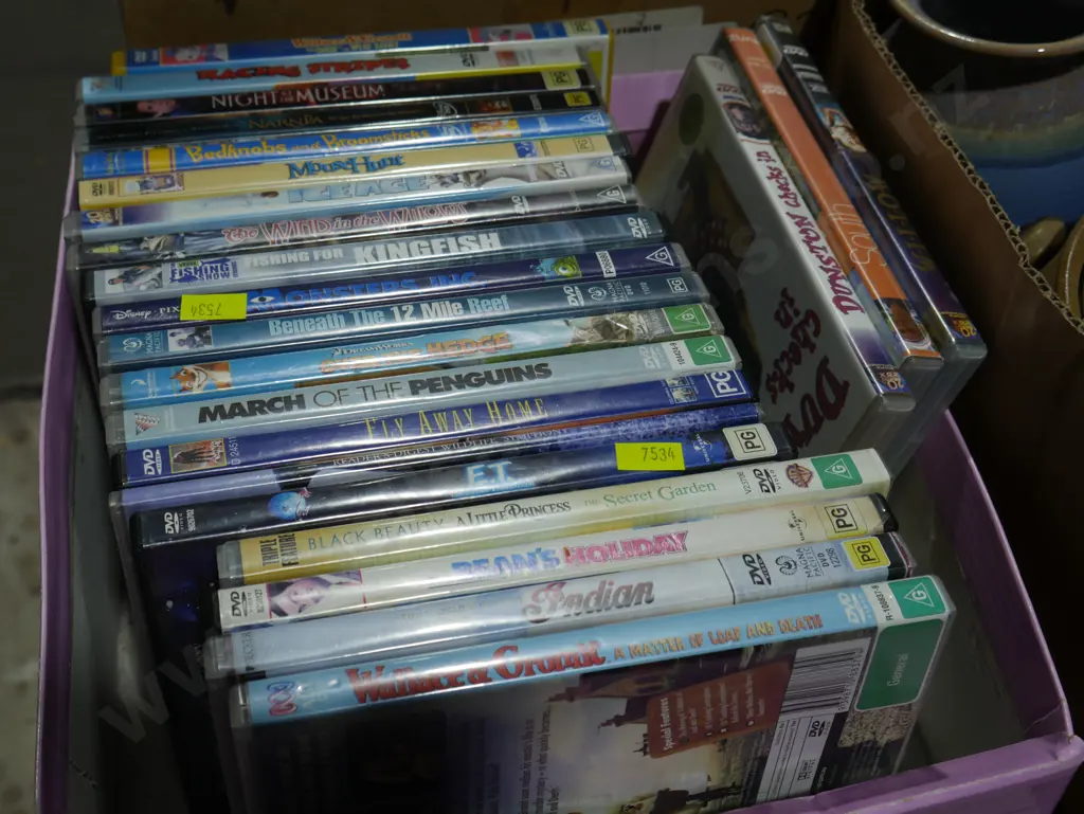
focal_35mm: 46
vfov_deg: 31.5
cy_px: 407
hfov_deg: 41.2
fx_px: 1441
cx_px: 542
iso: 200
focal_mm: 23
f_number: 6.3
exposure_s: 1/100
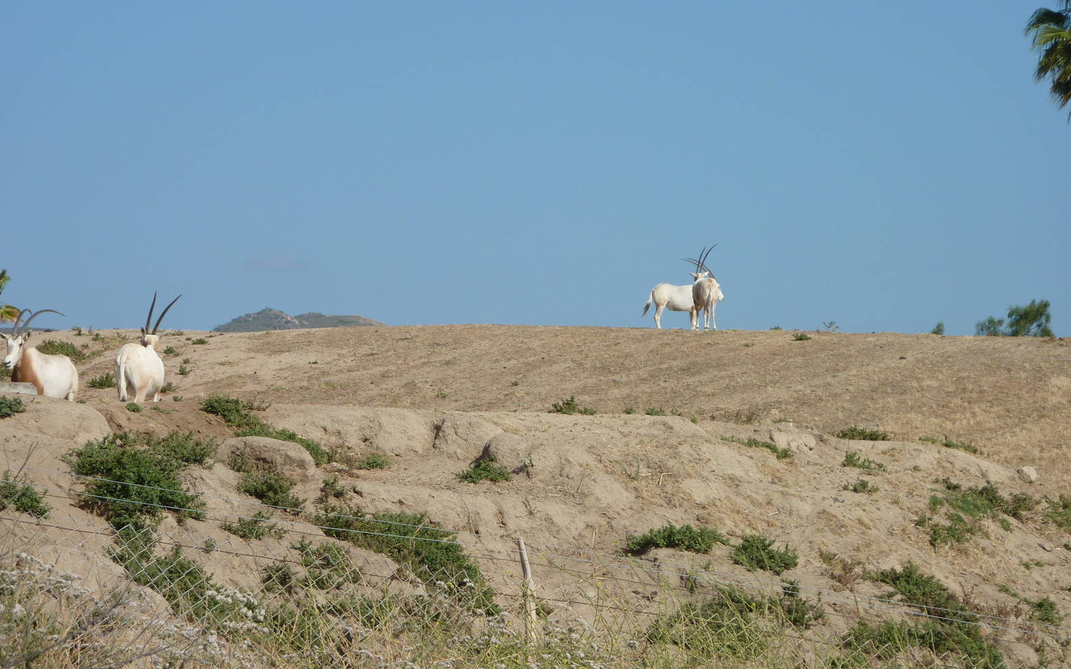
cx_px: 535
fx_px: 4582
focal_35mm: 157
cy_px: 277
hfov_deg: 13.3
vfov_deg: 8.4
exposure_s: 1/640
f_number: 5.6
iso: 80
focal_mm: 24.1
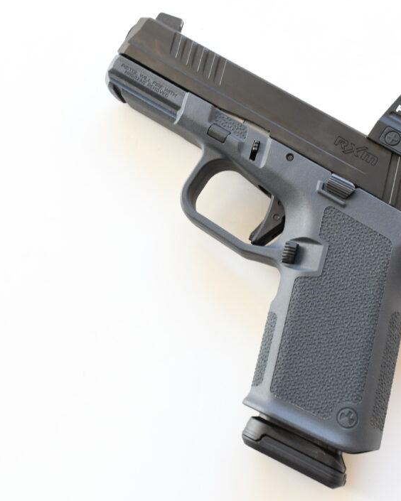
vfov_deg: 29.6
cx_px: 236
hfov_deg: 23.8
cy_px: 249
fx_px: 949
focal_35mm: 64
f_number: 10
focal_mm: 30
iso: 1250
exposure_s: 1/25
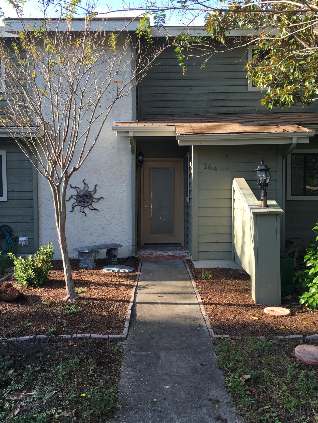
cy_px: 212
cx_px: 159
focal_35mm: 29
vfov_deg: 61.7
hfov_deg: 48.2
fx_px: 355
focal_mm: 4.15
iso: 25
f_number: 2.2
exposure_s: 1/281
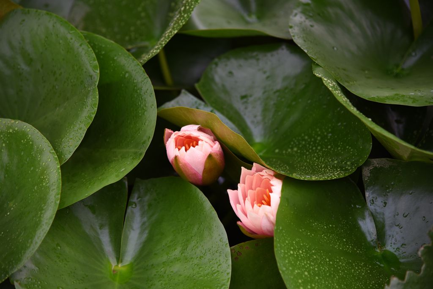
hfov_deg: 17.1
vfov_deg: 11.4
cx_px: 216
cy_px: 144
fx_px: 1443
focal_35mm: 120
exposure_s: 1/200
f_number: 4
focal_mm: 120
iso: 100
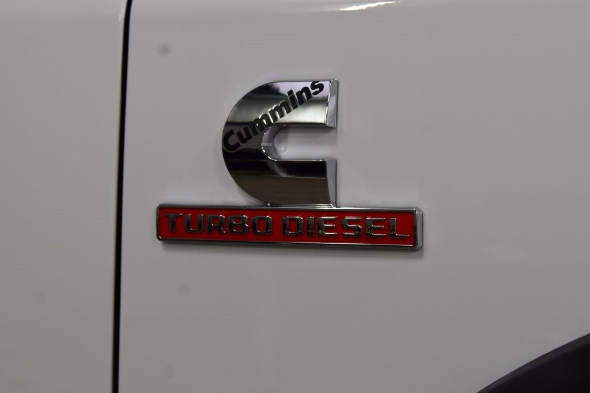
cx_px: 295
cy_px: 196
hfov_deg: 19.5
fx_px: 1721
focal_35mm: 105
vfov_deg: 13.0
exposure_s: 1/30
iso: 400
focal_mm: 70
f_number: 7.1
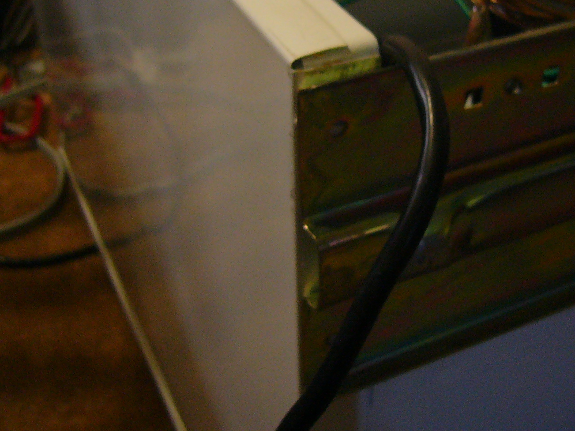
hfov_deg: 34.8
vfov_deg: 26.3
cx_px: 351
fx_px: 914
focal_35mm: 55
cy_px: 121
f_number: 2.8
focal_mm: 5.8
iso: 200
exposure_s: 1/8
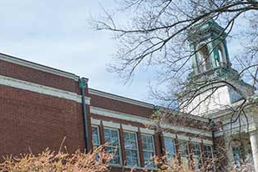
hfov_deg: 40.6
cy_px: 154
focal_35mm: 45
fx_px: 322
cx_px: 227
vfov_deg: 28.7
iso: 250
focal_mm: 24
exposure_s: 1/500
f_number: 8
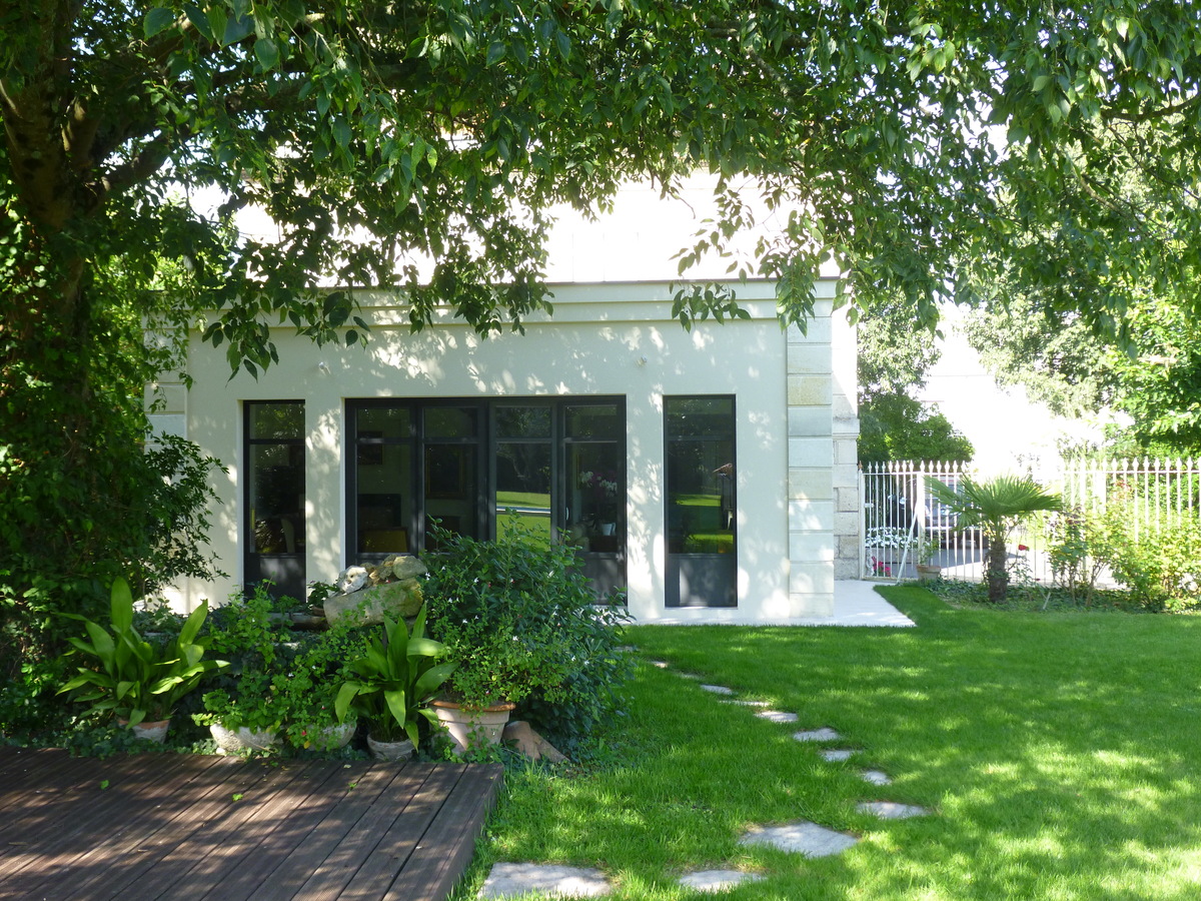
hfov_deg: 47.9
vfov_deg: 36.8
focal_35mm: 39
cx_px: 600
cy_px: 450
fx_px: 1353
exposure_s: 1/100
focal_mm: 6.9
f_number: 3.7
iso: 100
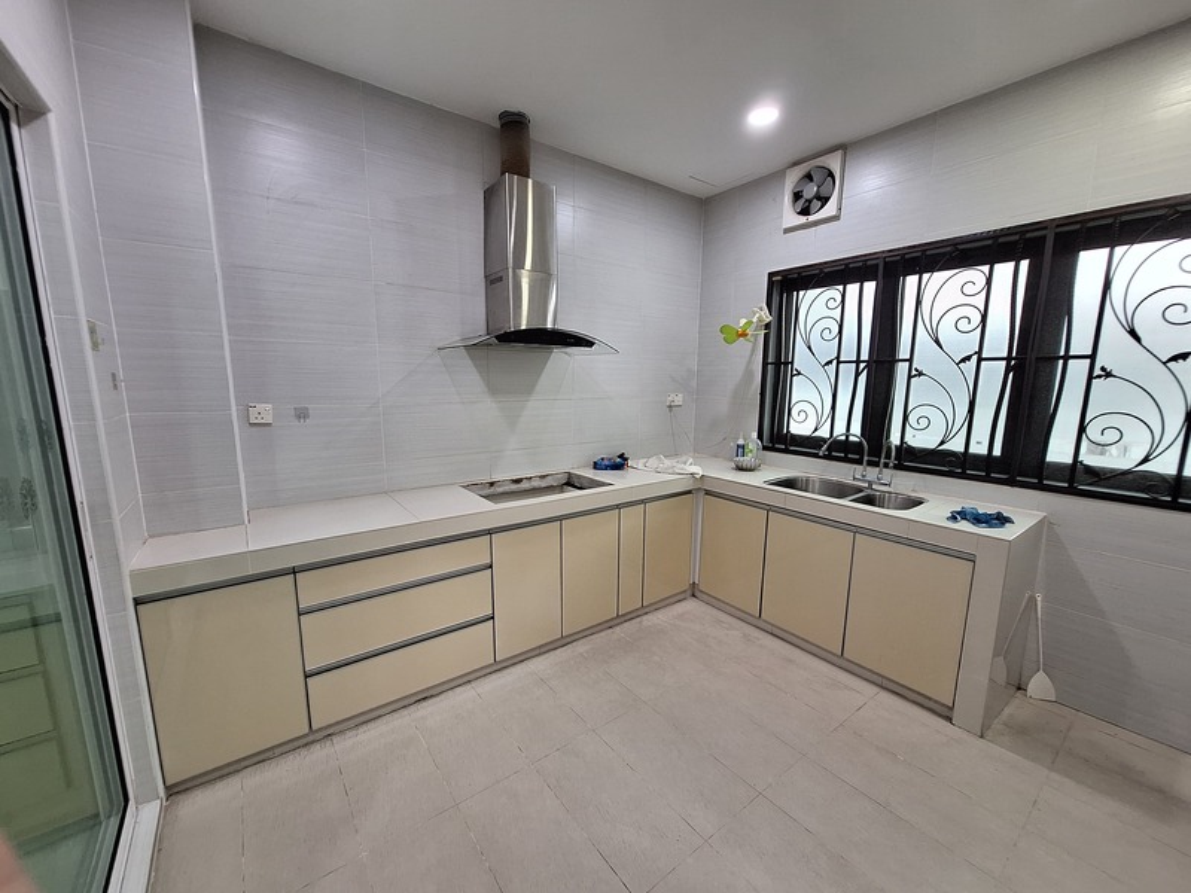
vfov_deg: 89.9
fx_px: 447
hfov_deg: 106.2
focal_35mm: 13
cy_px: 446
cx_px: 596
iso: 125
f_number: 2.2
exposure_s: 1/50
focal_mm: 1.74
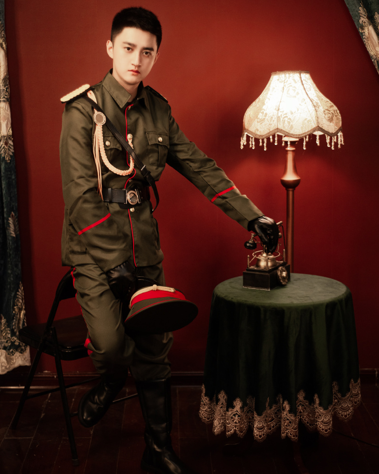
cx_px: 191
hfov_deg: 26.7
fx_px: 799
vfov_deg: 33.0
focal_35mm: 57
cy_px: 212
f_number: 2.2
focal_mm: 50
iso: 1000
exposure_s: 1/250
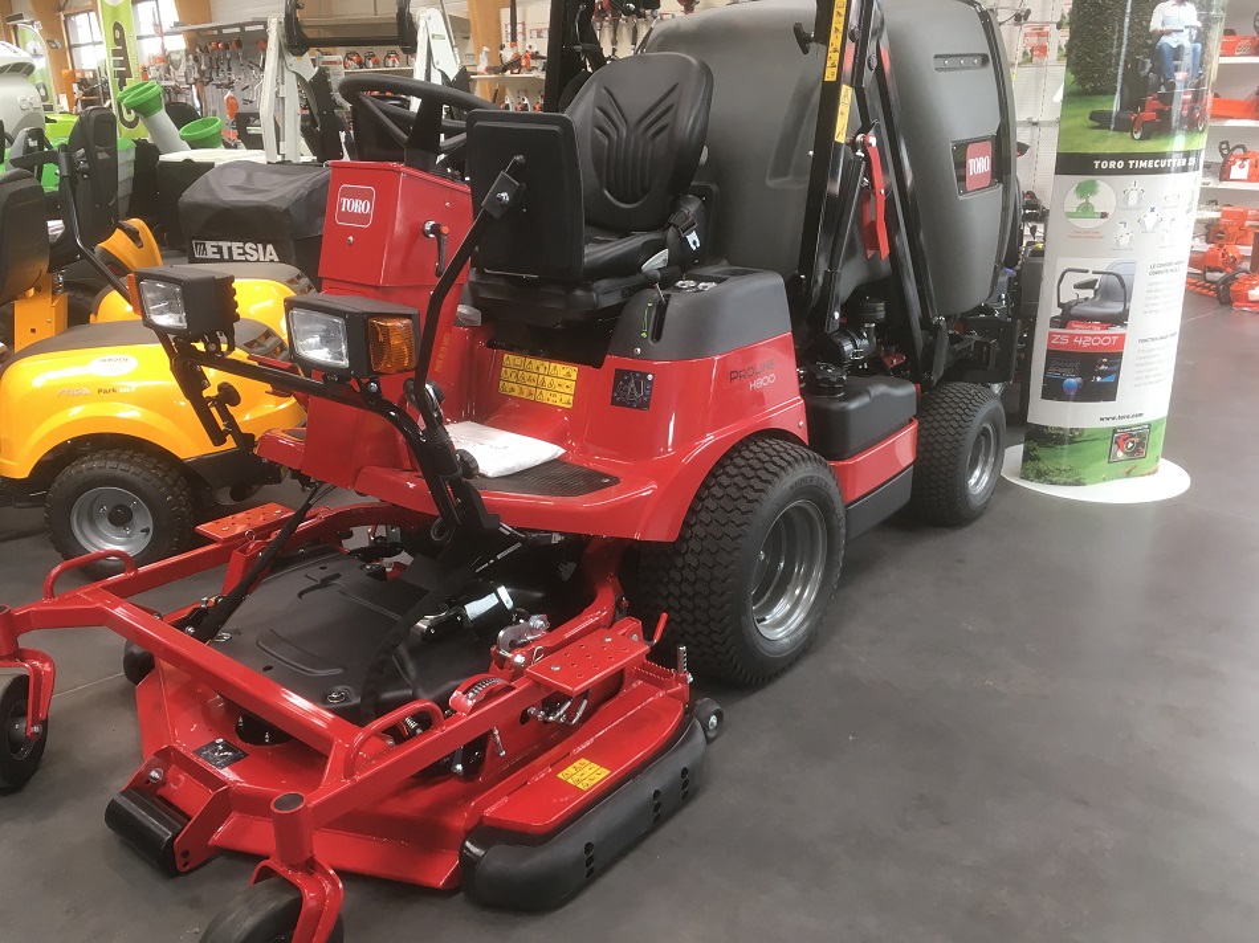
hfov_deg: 61.7
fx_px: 1054
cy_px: 472
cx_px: 630
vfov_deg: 48.2
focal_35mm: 29
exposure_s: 1/33
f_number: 2.2
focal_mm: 4.15
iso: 25
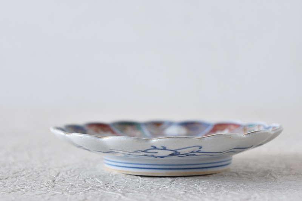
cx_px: 151
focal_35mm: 82
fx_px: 692
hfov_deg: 24.6
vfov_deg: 16.5
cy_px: 100
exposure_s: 1/8
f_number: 5.6
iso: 400
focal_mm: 55
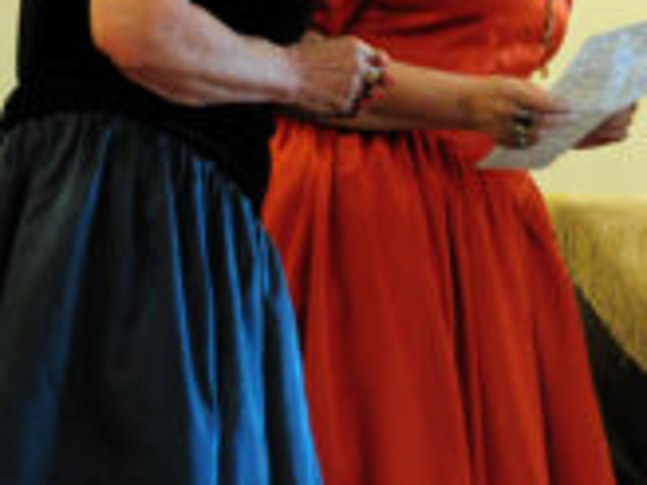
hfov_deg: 5.5
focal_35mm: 360
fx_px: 6731
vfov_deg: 4.1
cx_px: 564
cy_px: 10
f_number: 5.3
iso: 3200
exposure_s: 1/40
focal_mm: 105
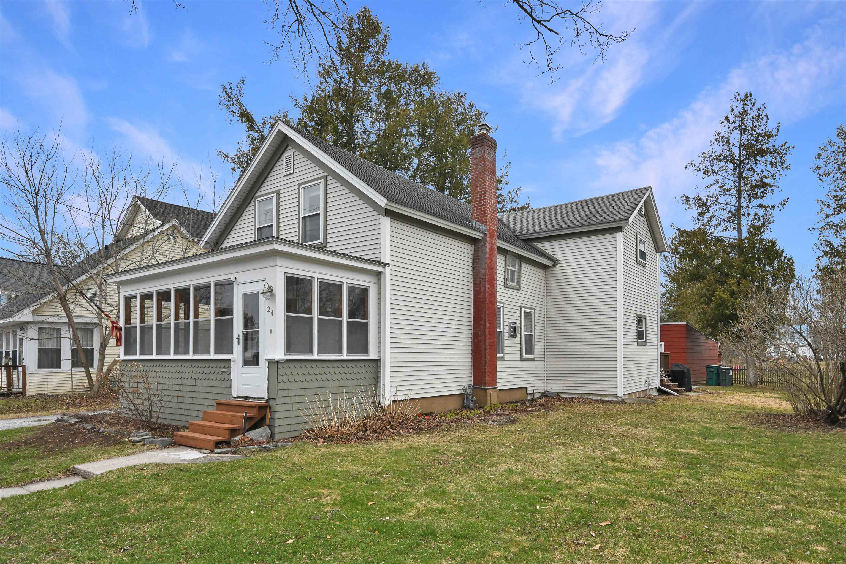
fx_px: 493
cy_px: 282
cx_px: 423
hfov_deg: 81.2
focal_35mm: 21
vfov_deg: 59.5
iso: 2000
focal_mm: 21
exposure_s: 1/320
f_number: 14
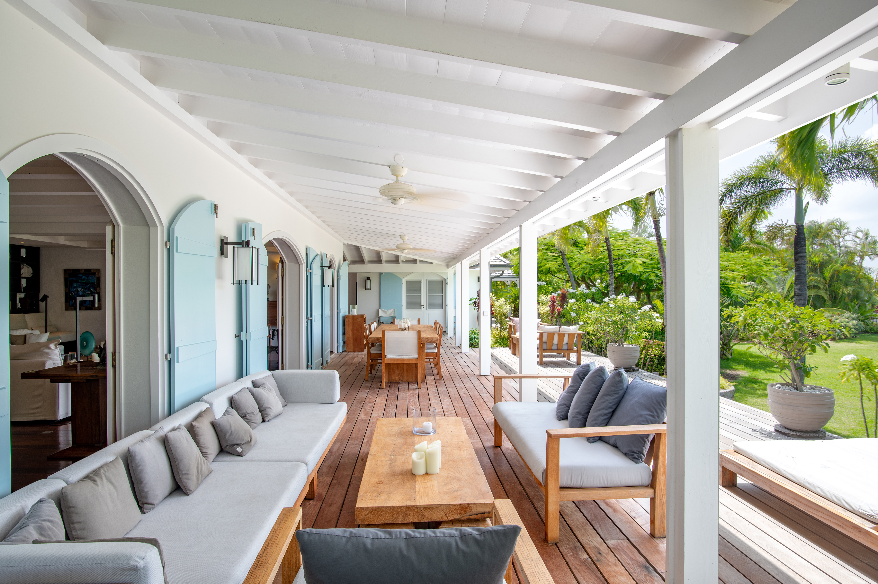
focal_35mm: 20
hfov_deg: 84.0
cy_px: 292
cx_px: 439
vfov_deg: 61.9
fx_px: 487
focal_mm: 20
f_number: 11
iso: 100
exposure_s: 1/3
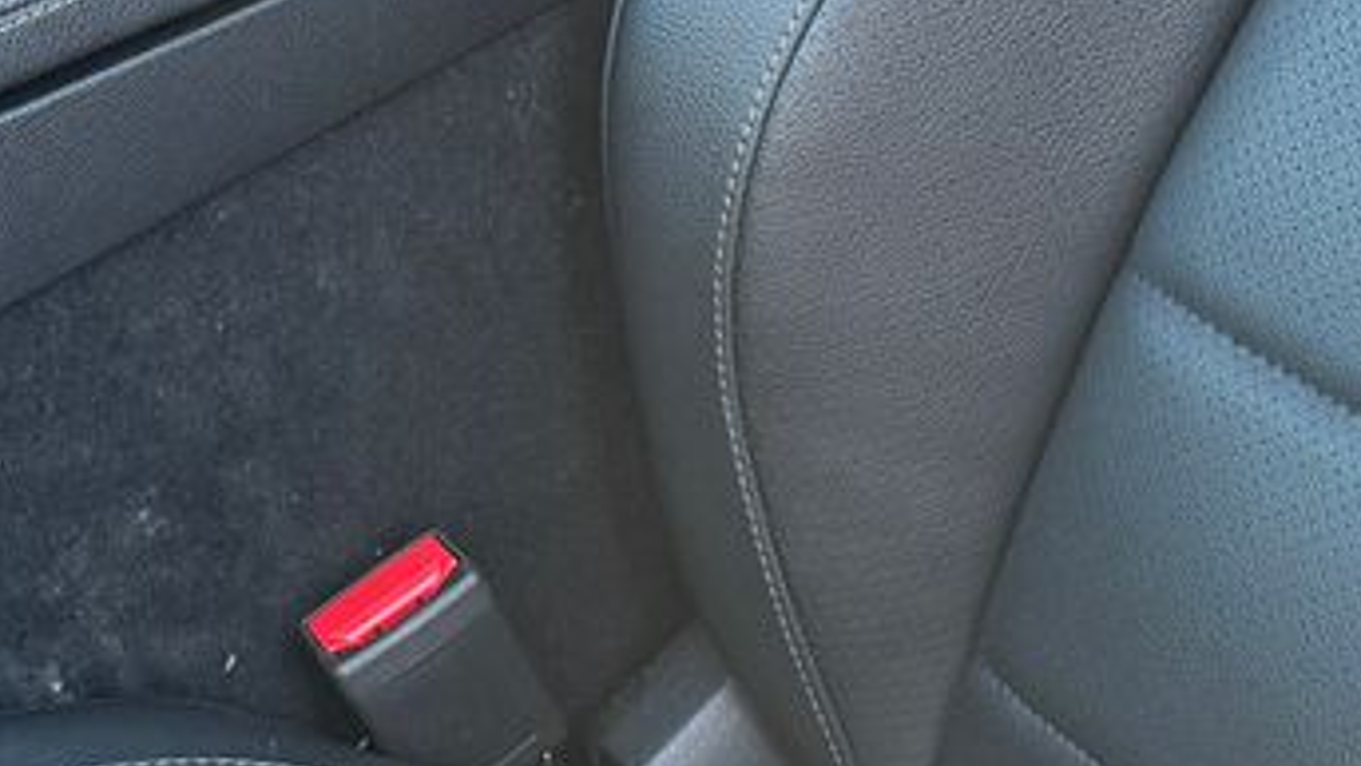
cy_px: 492
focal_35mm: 122
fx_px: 4403
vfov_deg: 9.9
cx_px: 917
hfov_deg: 17.5
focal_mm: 6.76
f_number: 1.78
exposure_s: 1/121
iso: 125
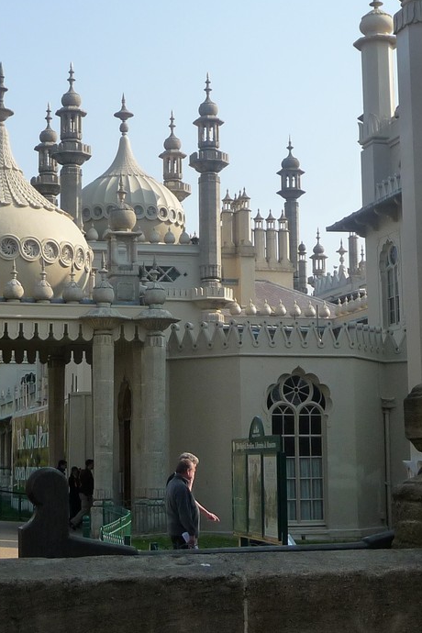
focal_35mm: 71
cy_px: 296
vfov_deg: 28.4
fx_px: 1248
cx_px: 162
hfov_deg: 19.2
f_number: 3.6
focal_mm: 5.6
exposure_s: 1/800
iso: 160
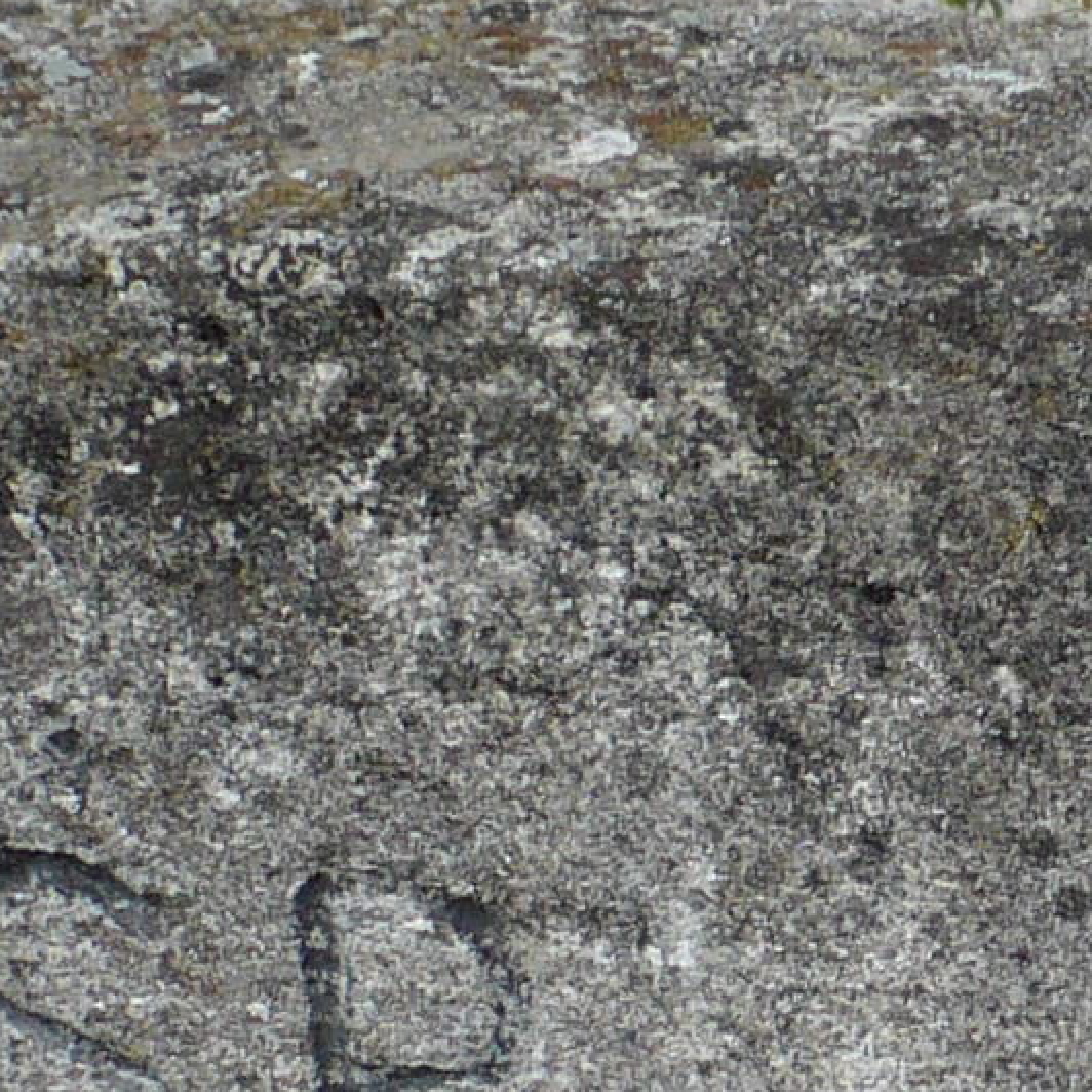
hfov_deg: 9.2
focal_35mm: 189
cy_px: 2014
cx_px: 1035
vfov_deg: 8.8
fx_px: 6745
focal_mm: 6.1
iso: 100
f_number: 8
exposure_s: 1/200
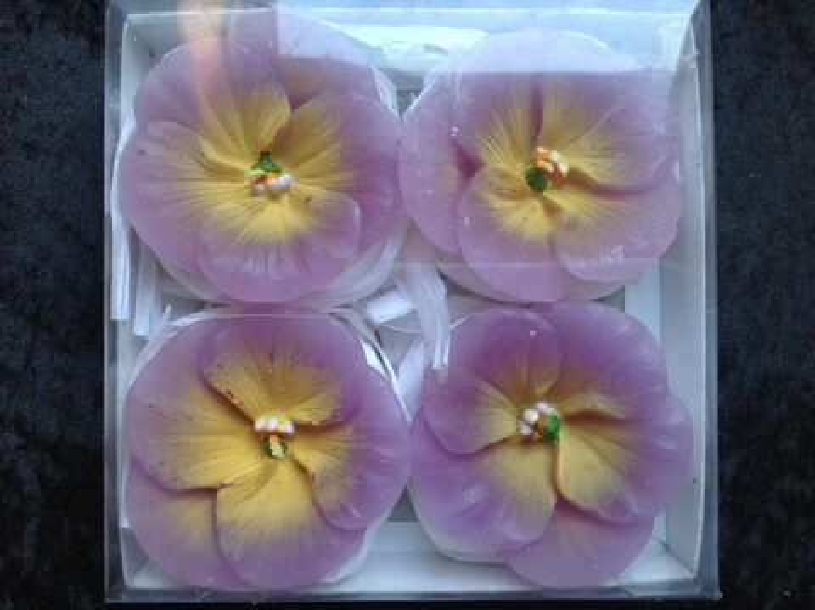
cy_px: 305
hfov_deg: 52.7
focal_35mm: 35
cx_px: 408
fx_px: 823
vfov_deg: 40.6
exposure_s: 1/24
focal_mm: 4.28
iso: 50
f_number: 2.4
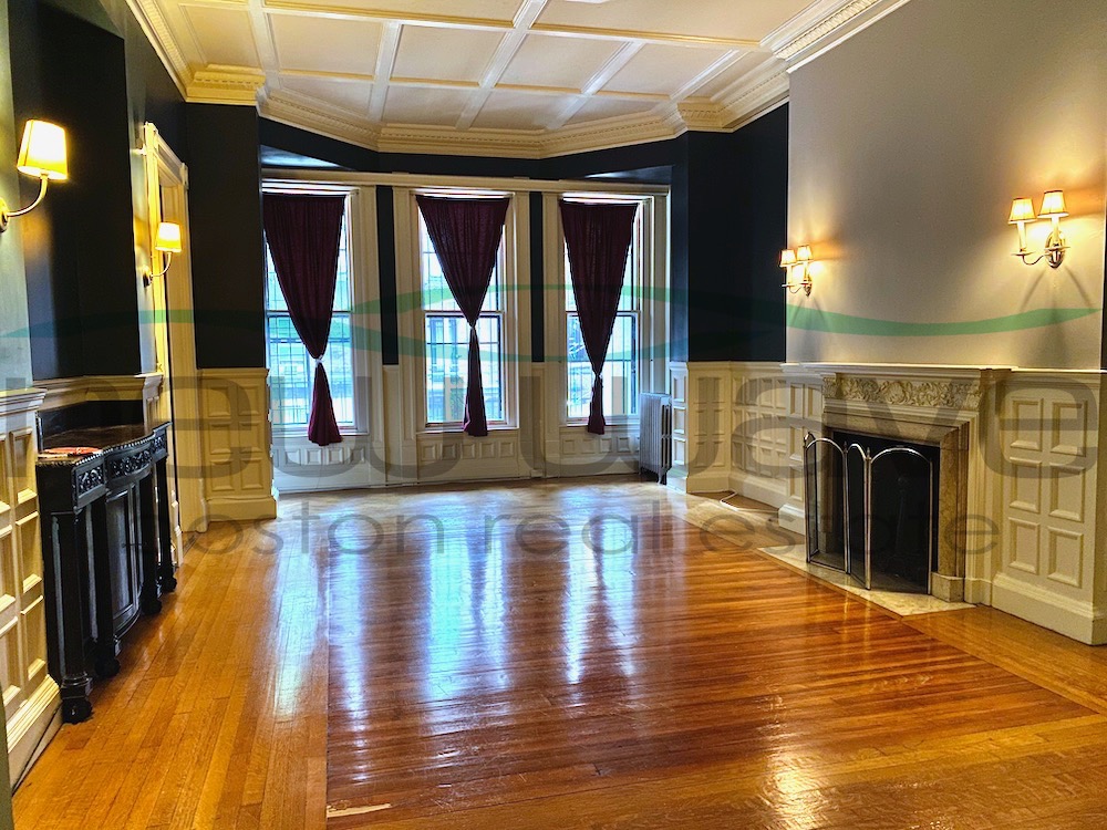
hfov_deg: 67.3
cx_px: 554
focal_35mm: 26
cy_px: 415
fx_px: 831
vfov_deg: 53.1
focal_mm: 4.25
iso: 320
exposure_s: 1/60
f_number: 1.8
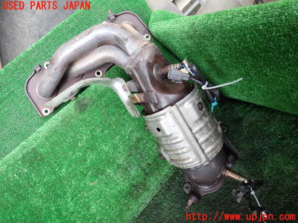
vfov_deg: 46.8
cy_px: 112
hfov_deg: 60.0
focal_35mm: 30
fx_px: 258
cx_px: 149
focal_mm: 5.4
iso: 200
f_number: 2.3
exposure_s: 1/60
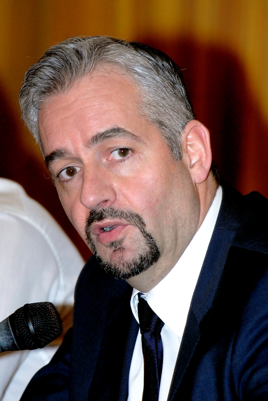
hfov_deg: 4.6
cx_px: 134
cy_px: 200
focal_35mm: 300
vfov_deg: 6.9
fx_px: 3338
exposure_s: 1/60
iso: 500
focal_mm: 200
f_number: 6.3
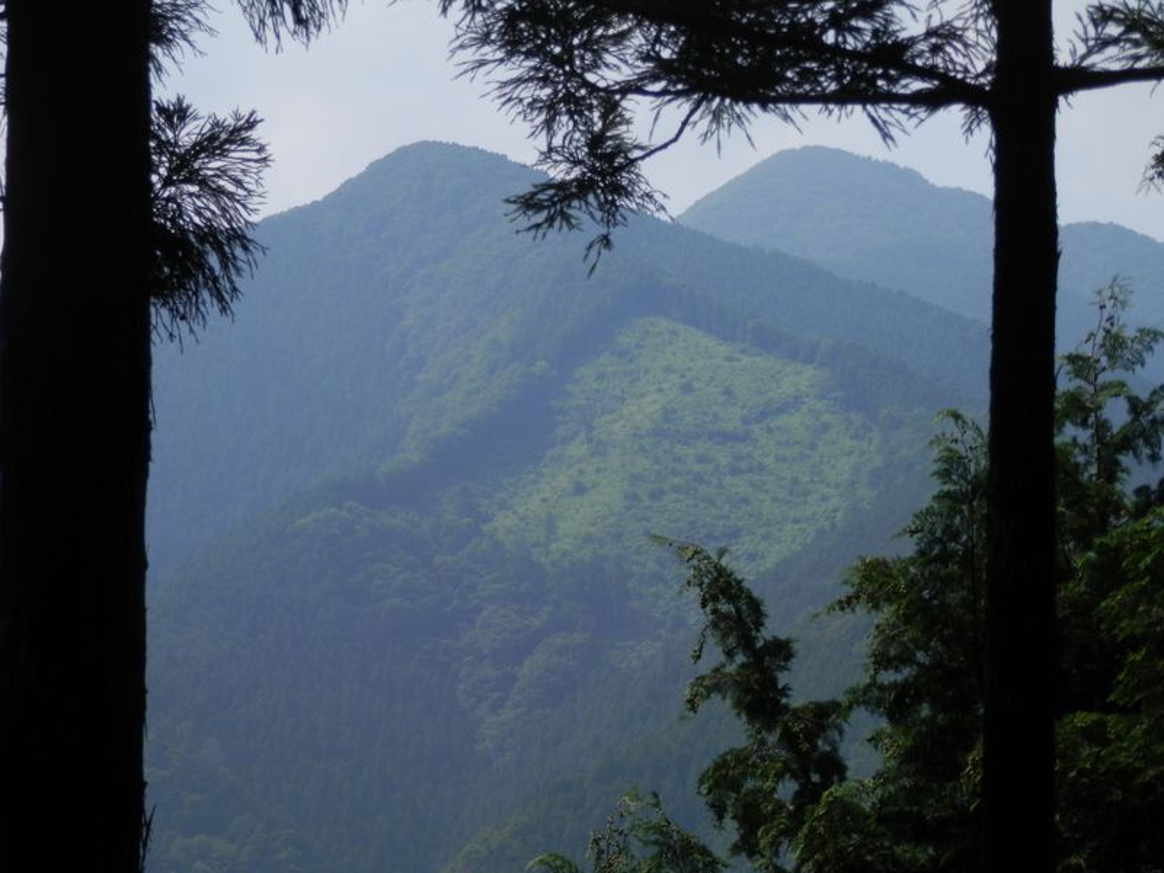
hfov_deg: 17.0
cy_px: 436
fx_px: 3901
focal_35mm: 116
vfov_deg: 12.8
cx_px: 582
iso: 80
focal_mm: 20.9
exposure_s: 1/500
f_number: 5.2
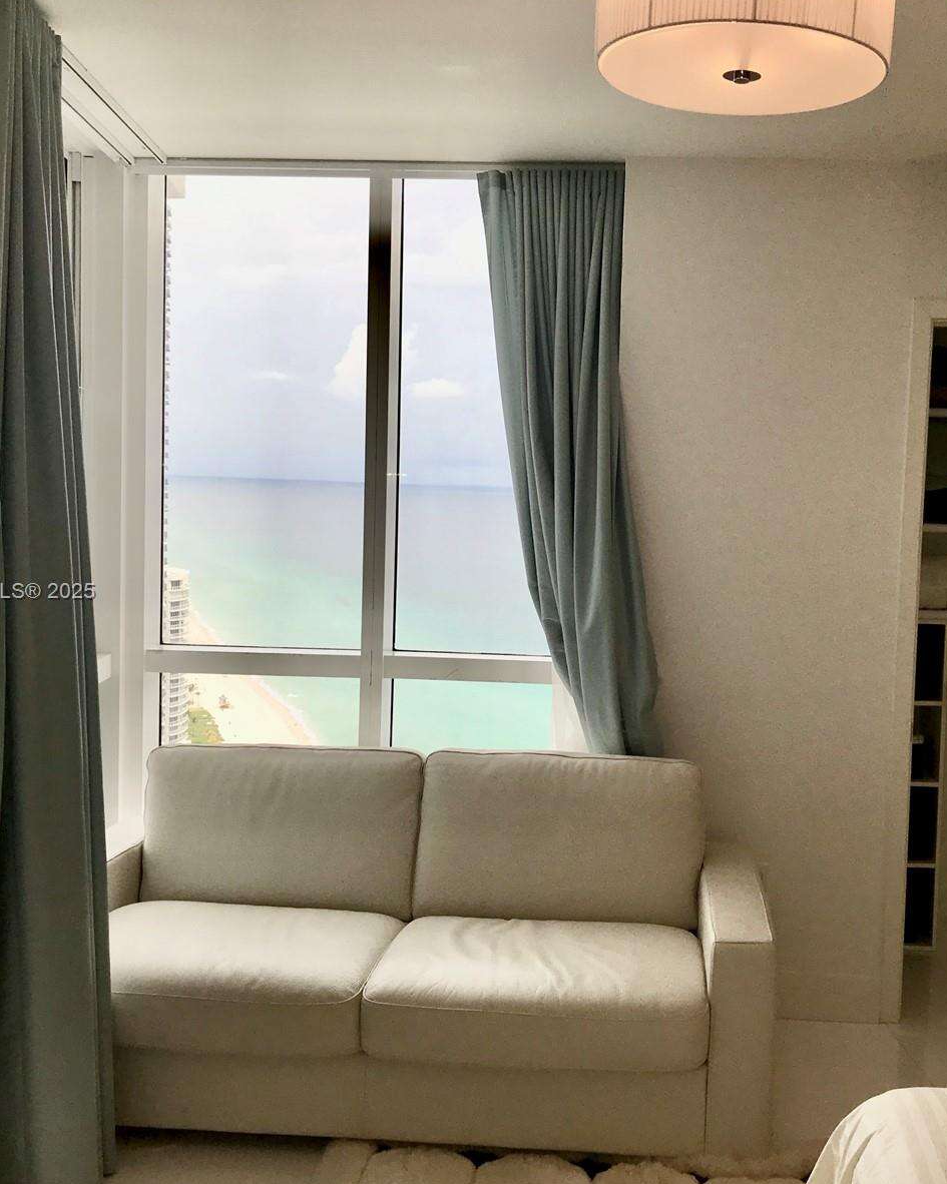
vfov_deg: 49.1
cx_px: 576
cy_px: 593
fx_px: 1297
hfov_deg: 39.9
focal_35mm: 37
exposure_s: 1/512
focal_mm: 3.99
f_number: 1.8
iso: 20
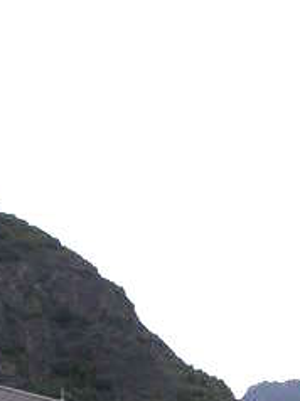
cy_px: 502
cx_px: 206
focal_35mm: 96
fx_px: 1111
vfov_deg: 19.1
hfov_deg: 15.3
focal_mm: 5.3
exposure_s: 1/200
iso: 80
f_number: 3.1
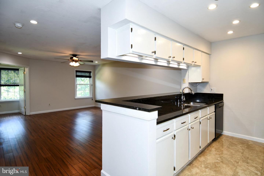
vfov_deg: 67.4
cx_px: 132
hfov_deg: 90.0
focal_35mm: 18
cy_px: 88
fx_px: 132
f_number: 4
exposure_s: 1/60
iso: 320
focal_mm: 12
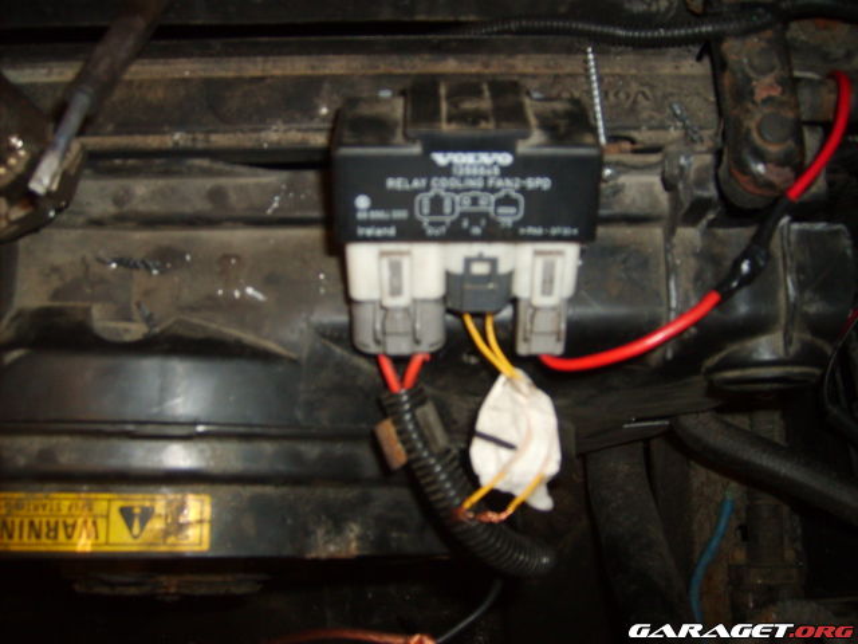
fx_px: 868
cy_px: 322
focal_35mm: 35
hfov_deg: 52.6
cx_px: 429
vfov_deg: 40.7
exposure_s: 1/45
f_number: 2.8
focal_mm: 5.8
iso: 100
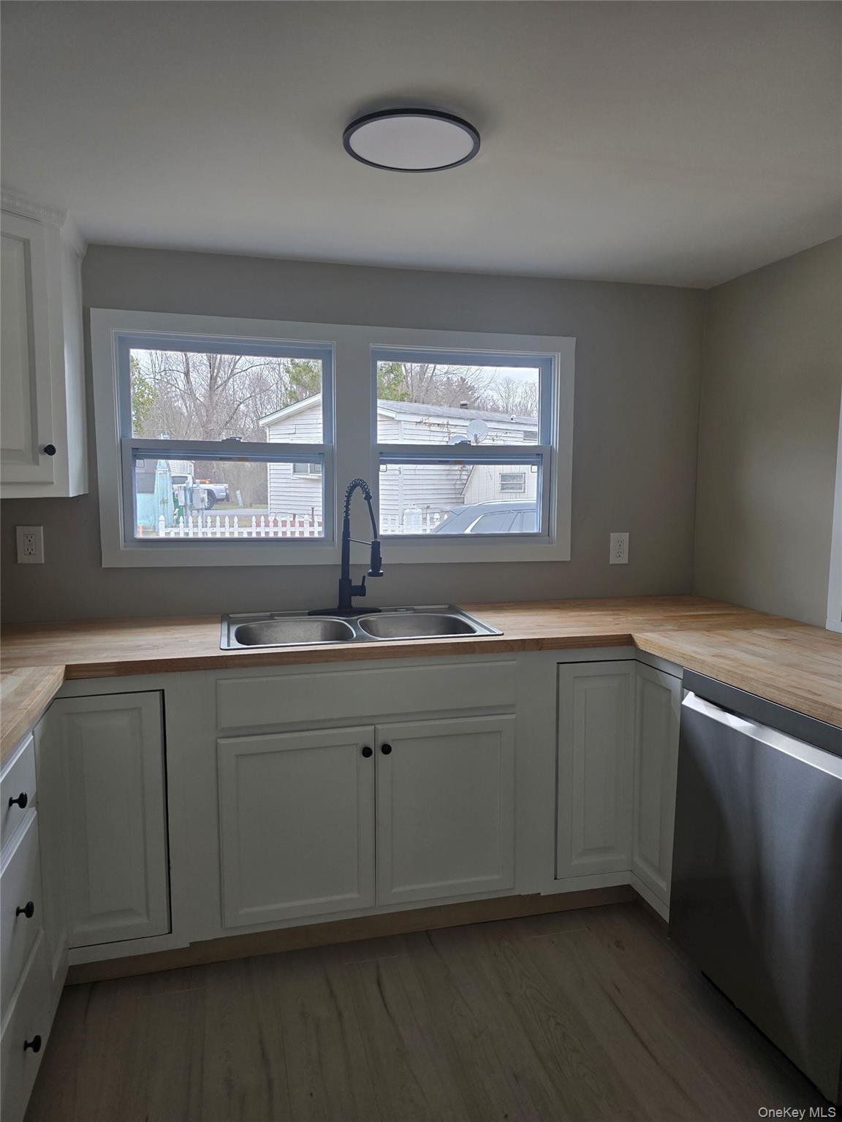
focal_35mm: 23
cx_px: 421
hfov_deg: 58.9
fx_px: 746
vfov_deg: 73.9
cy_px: 561
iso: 64
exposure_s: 1/180
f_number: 1.7
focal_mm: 6.3
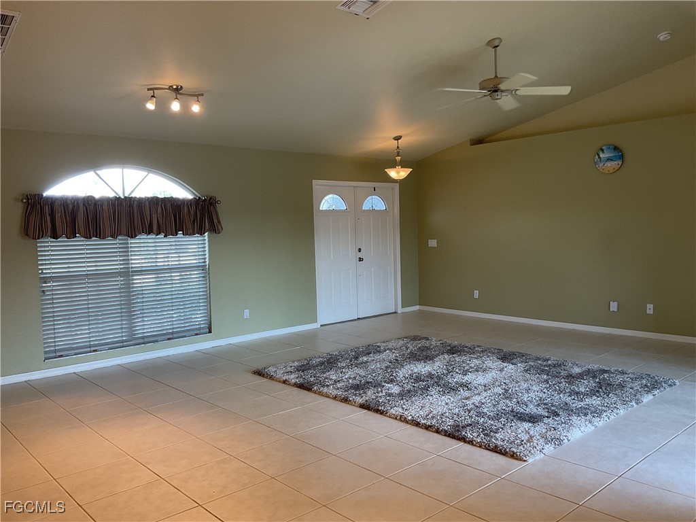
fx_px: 583
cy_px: 261
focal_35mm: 29
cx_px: 348
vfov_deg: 48.2
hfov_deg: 61.7
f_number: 1.8
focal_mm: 3
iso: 80
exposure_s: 1/60
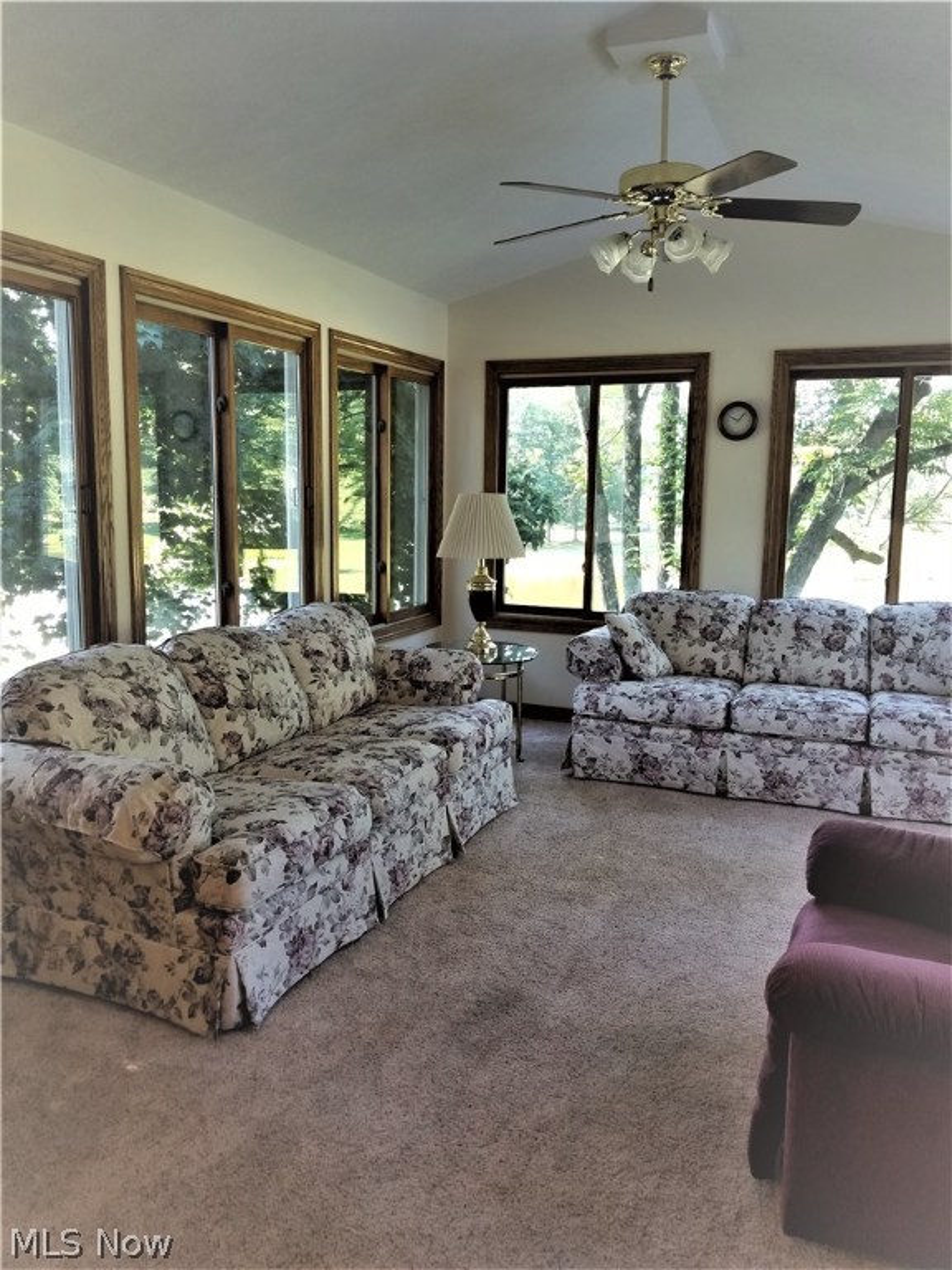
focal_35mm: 26
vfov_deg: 67.3
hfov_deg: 53.1
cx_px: 476
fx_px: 953
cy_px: 635
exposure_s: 1/60
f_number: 1.7
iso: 80
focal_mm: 4.25
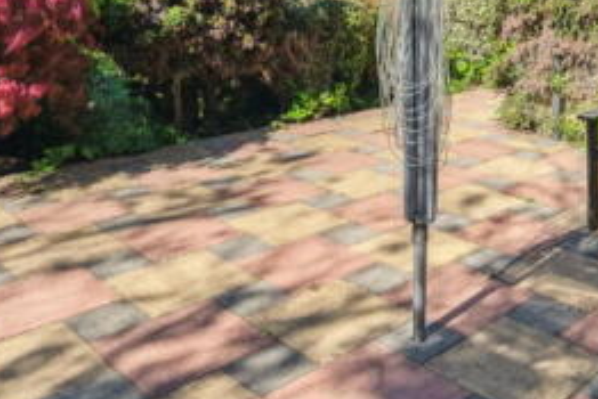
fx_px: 665
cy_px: 13
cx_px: 460
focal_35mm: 40
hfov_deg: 46.4
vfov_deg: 31.3
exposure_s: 1/2500
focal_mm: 16
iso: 640
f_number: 4
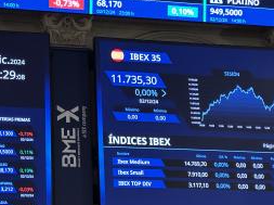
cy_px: 86
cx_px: 60
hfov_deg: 20.5
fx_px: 751
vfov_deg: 15.5
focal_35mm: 95
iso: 250
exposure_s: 1/60
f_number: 1.78
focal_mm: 6.86
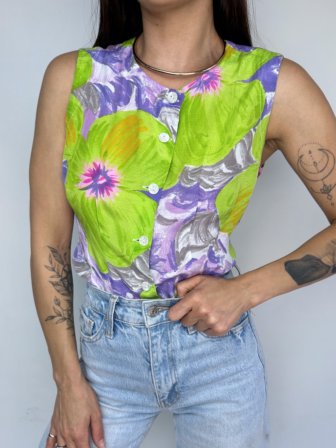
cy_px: 224
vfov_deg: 71.6
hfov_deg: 56.8
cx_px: 168
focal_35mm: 24
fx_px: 311
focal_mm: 6.86
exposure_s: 1/306
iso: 80
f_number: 1.78
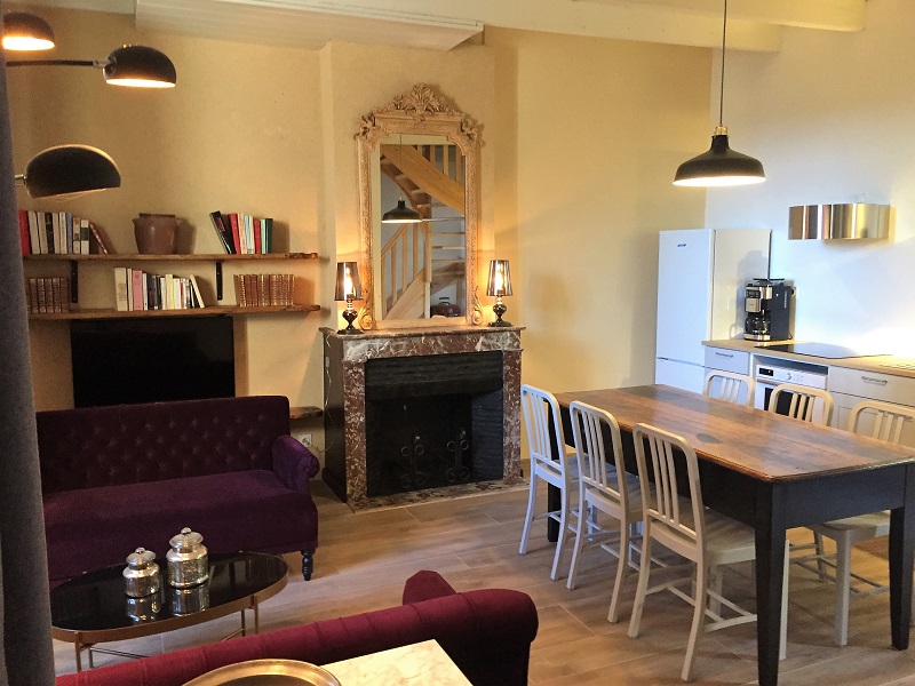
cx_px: 458
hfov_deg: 61.7
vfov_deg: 48.2
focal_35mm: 29
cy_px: 343
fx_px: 767
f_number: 2.2
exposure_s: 1/33
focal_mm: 4.15
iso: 250
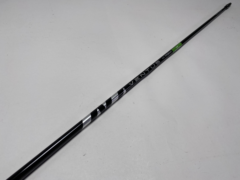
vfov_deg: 53.1
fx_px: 180
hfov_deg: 67.3
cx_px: 120
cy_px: 90
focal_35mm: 26
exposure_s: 1/733
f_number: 1.8
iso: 32
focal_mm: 4.25
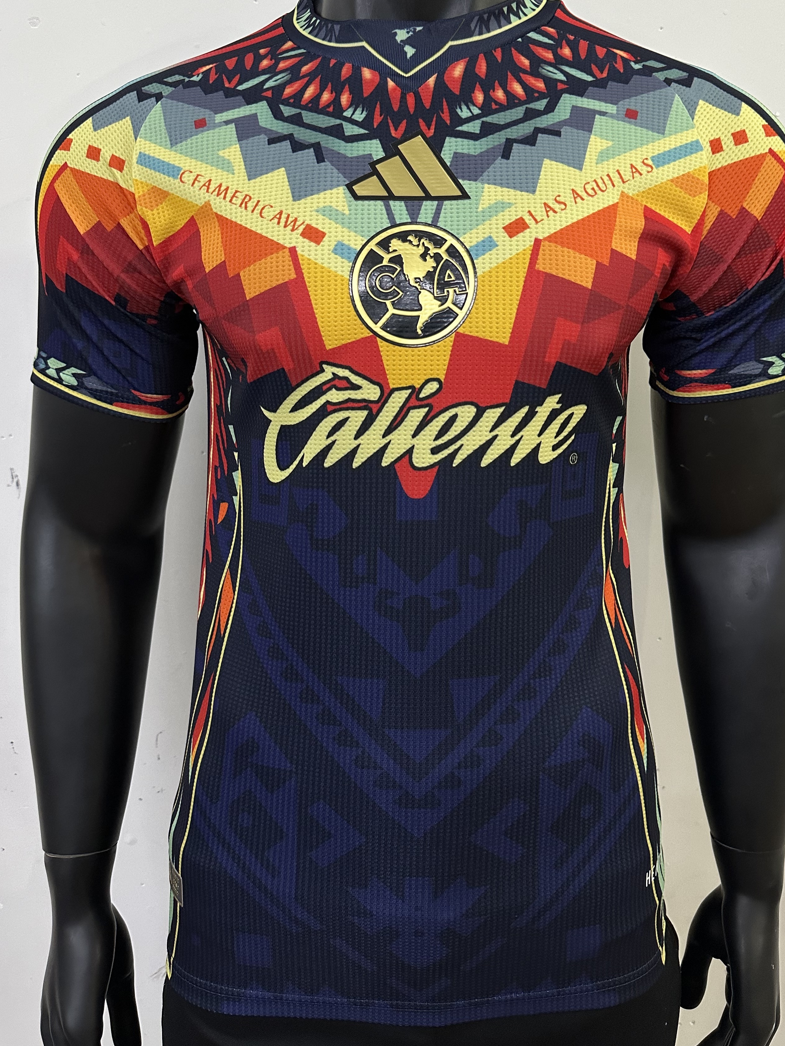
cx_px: 417
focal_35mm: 29
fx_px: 877
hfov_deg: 48.2
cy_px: 424
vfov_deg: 61.2
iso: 320
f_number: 1.78
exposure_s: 1/50
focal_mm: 6.86
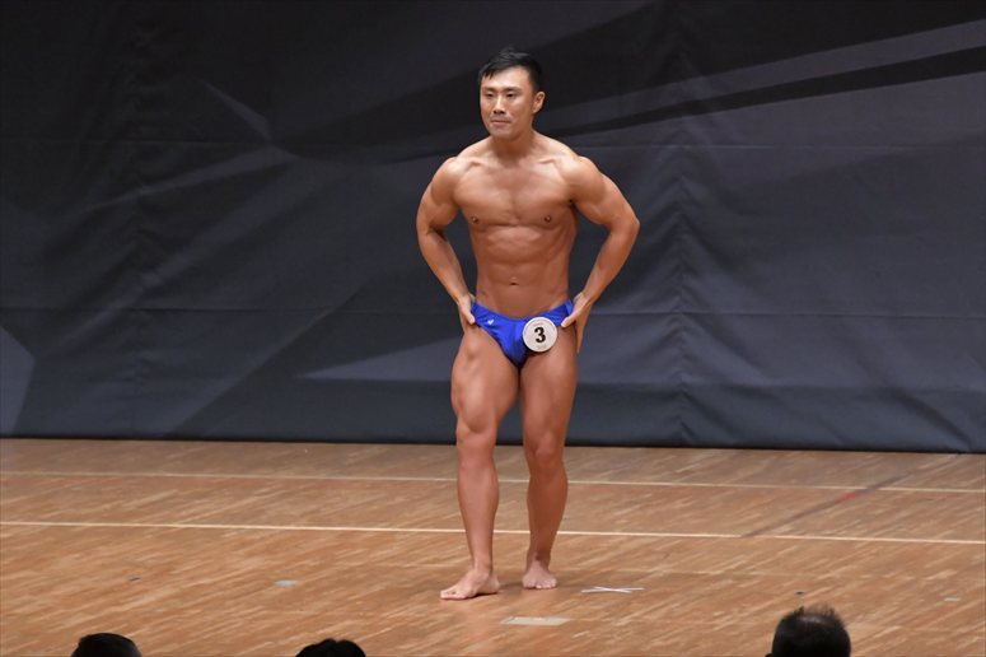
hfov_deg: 6.9
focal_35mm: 300
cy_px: 328
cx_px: 493
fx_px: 8213
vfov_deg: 4.6
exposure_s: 1/400
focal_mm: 200
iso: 6400
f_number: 5.6
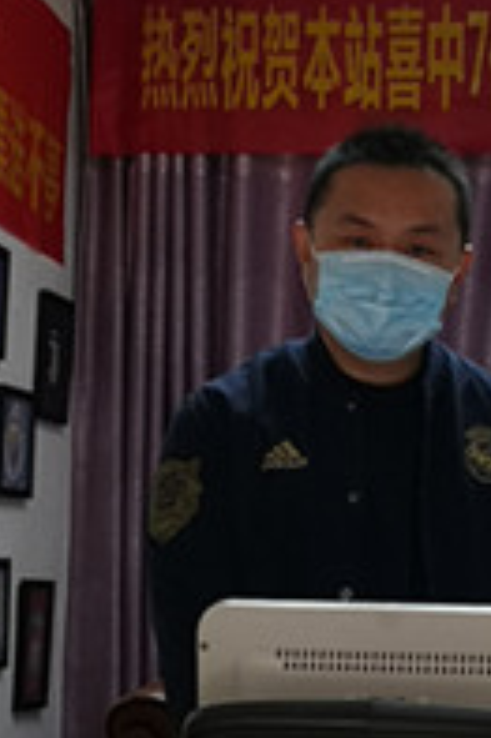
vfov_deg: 16.7
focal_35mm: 123
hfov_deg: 11.1
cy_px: 431
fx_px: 2521
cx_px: 382
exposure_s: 1/50
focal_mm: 3.95
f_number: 1.6
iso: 100
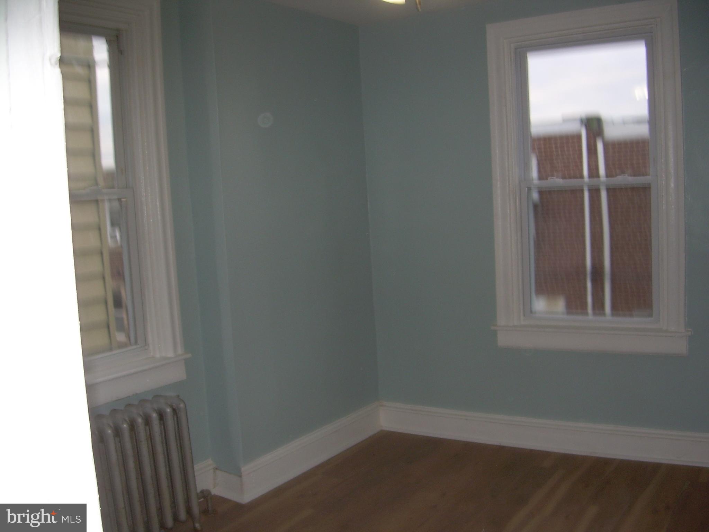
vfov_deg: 37.7
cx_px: 354
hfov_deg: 49.0
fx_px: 778
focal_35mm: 38
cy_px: 266
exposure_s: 1/60
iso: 50
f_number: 2.8
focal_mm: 6.3
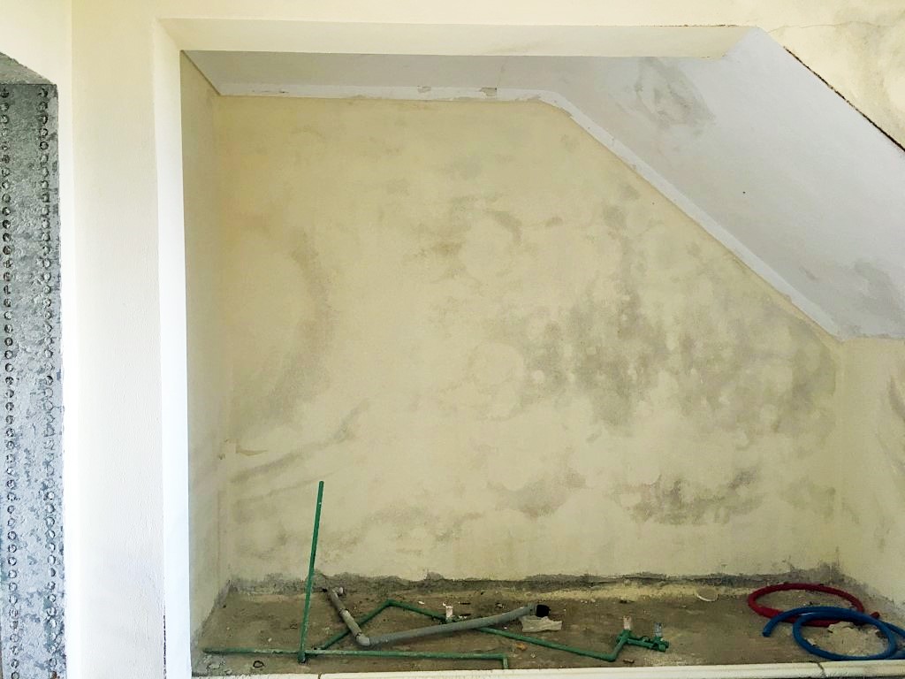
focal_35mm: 29
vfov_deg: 48.2
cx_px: 452
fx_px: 758
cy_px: 340
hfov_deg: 61.7
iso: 100
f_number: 2.2
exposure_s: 1/33
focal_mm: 4.15
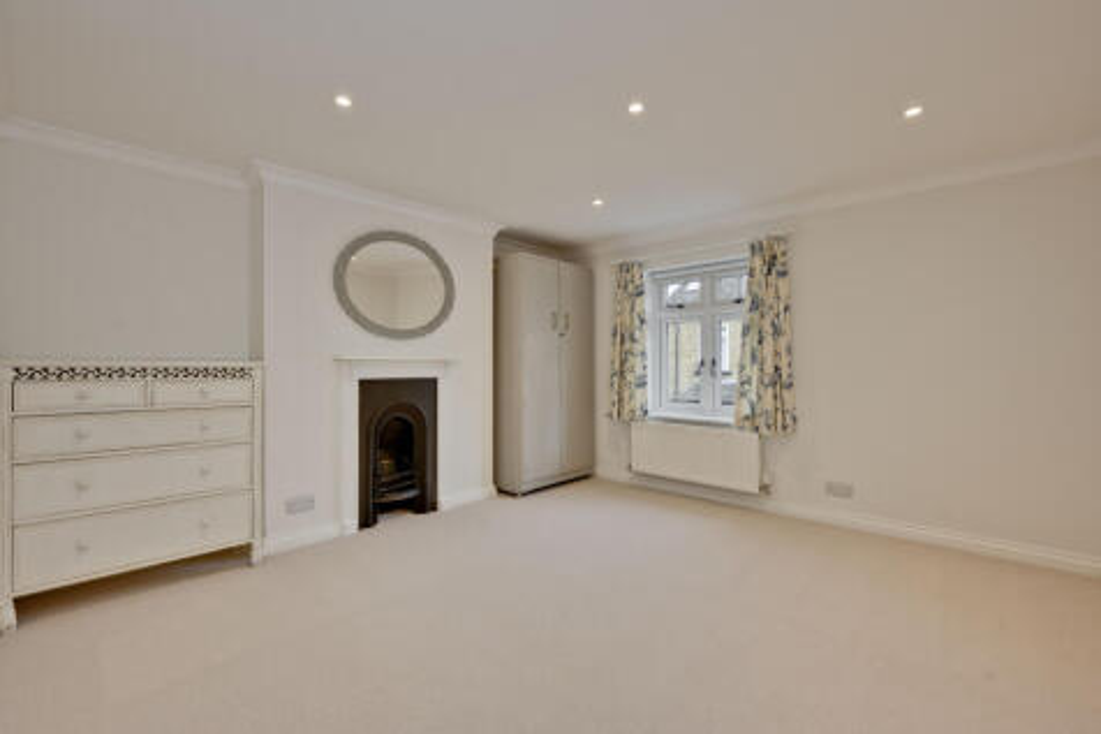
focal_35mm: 16
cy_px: 367
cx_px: 550
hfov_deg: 96.8
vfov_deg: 73.7
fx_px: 489
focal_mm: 16
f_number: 9
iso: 250
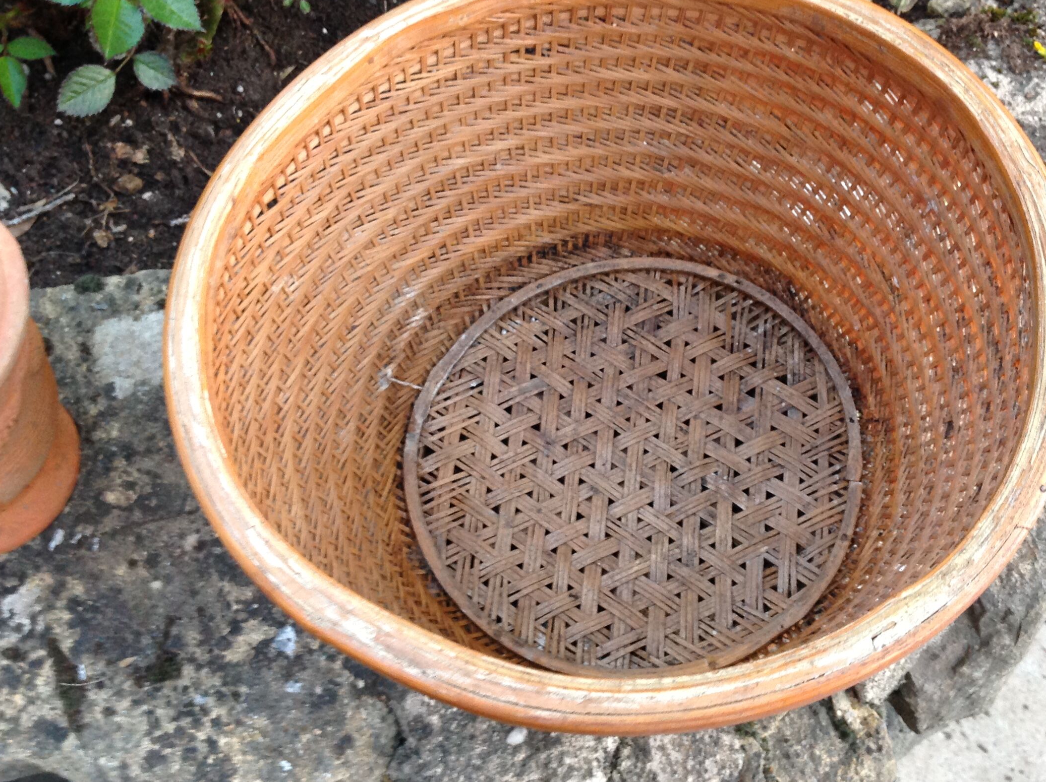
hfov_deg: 43.7
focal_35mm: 43
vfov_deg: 33.5
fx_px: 1297
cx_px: 615
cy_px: 363
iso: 160
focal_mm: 4.28
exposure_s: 1/15
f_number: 2.4
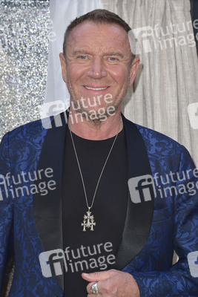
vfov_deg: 19.4
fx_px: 865
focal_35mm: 105
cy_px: 148
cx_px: 99
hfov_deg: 13.1
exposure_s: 1/250
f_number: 6.3
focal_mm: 105
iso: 400
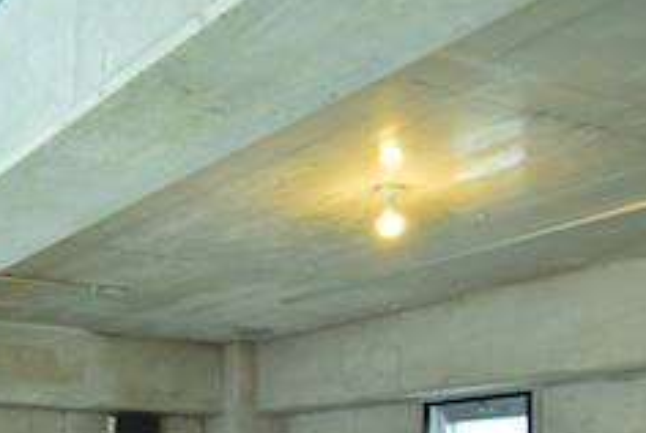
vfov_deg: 23.0
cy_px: 462
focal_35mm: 56
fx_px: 1006
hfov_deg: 33.4
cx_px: 41
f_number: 3.5
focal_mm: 14
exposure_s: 1/200
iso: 2800
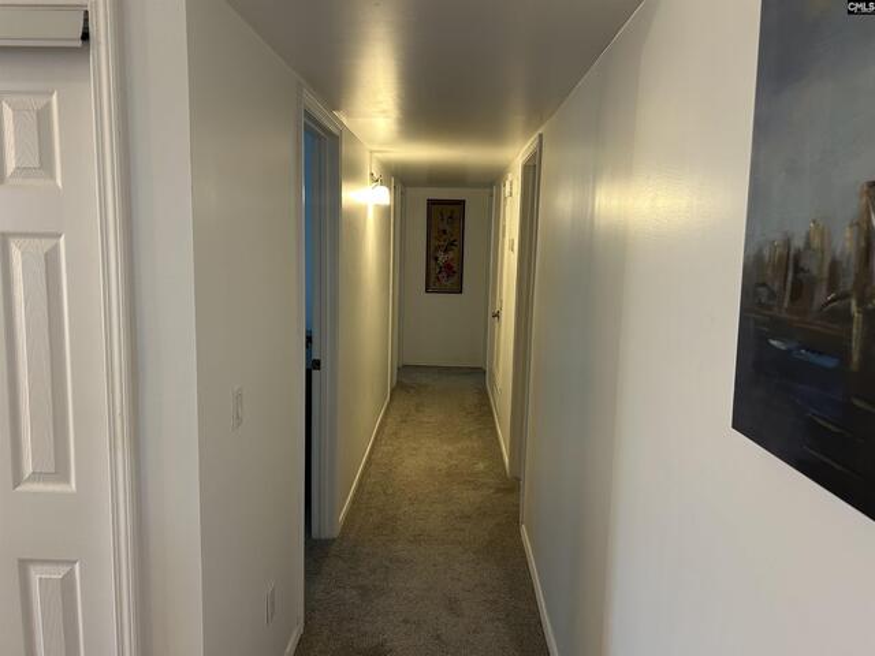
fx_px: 657
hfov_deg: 67.3
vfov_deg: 53.1
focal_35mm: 26
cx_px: 438
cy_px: 328
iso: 160
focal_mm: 5.7
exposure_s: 1/60
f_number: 1.5
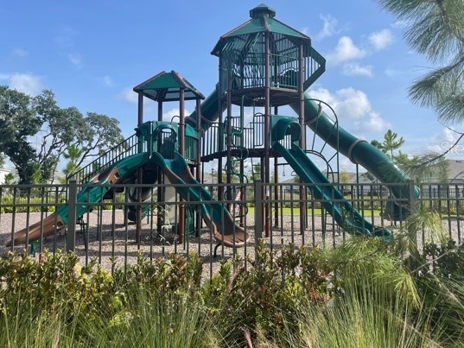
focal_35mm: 31
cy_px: 148
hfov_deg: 58.3
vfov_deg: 45.3
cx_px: 245
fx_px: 416
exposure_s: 1/3165
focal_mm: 5.1
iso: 32
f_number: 1.6
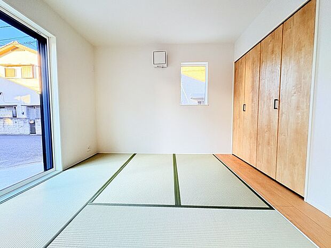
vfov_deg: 85.7
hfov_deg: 102.1
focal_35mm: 14
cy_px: 124
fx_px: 134
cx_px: 166
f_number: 2.2
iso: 250
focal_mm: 2.22
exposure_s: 1/72
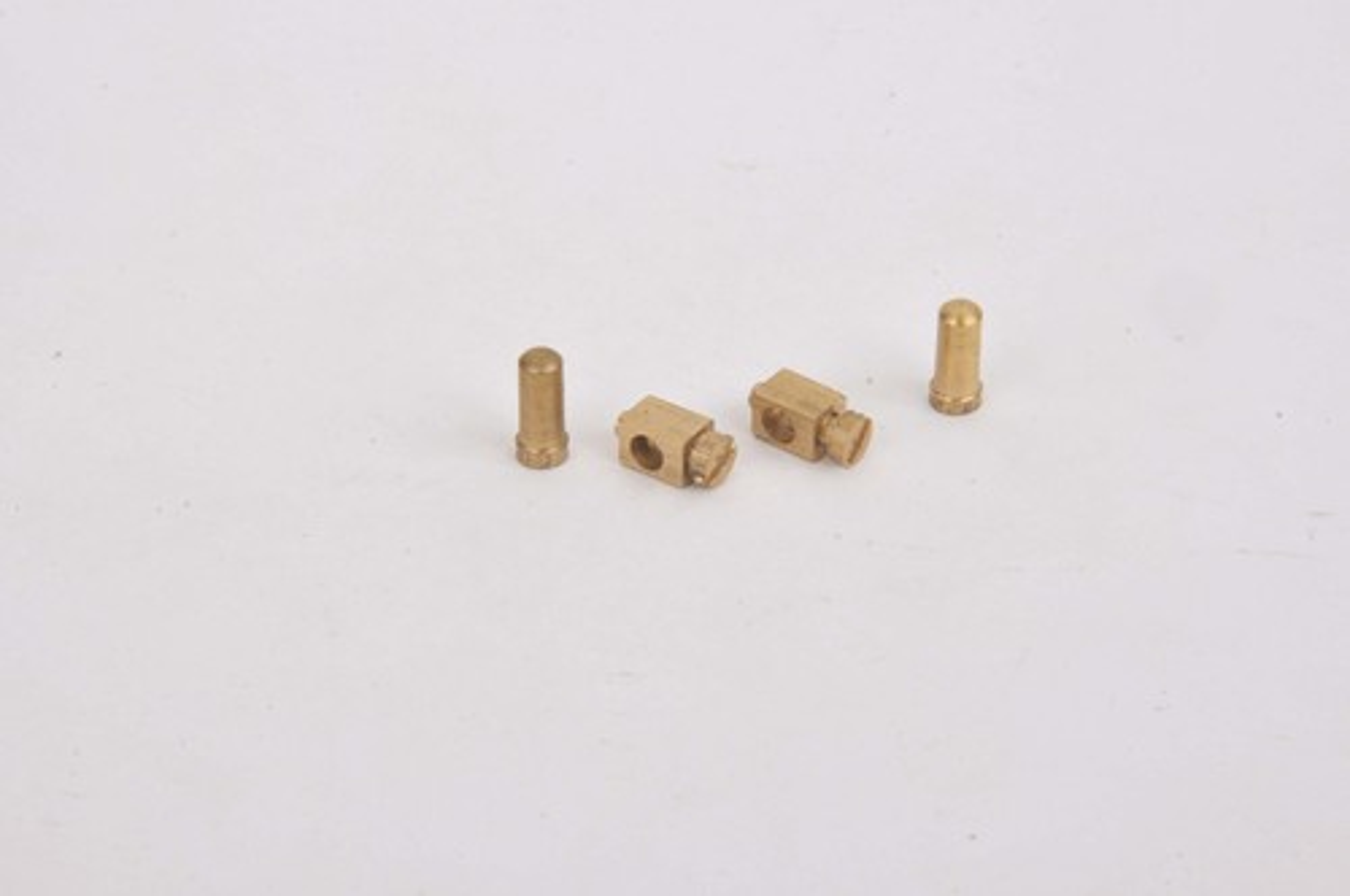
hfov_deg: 13.1
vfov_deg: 8.7
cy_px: 448
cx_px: 675
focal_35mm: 158
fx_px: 5899
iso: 250
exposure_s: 1/125
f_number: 25
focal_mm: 105
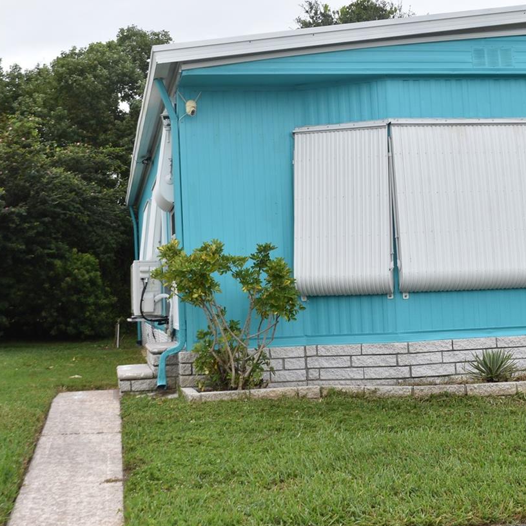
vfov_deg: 28.6
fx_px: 1031
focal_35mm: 60
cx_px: 274
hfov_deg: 28.6
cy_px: 229
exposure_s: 1/200
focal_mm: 24
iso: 100
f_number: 8
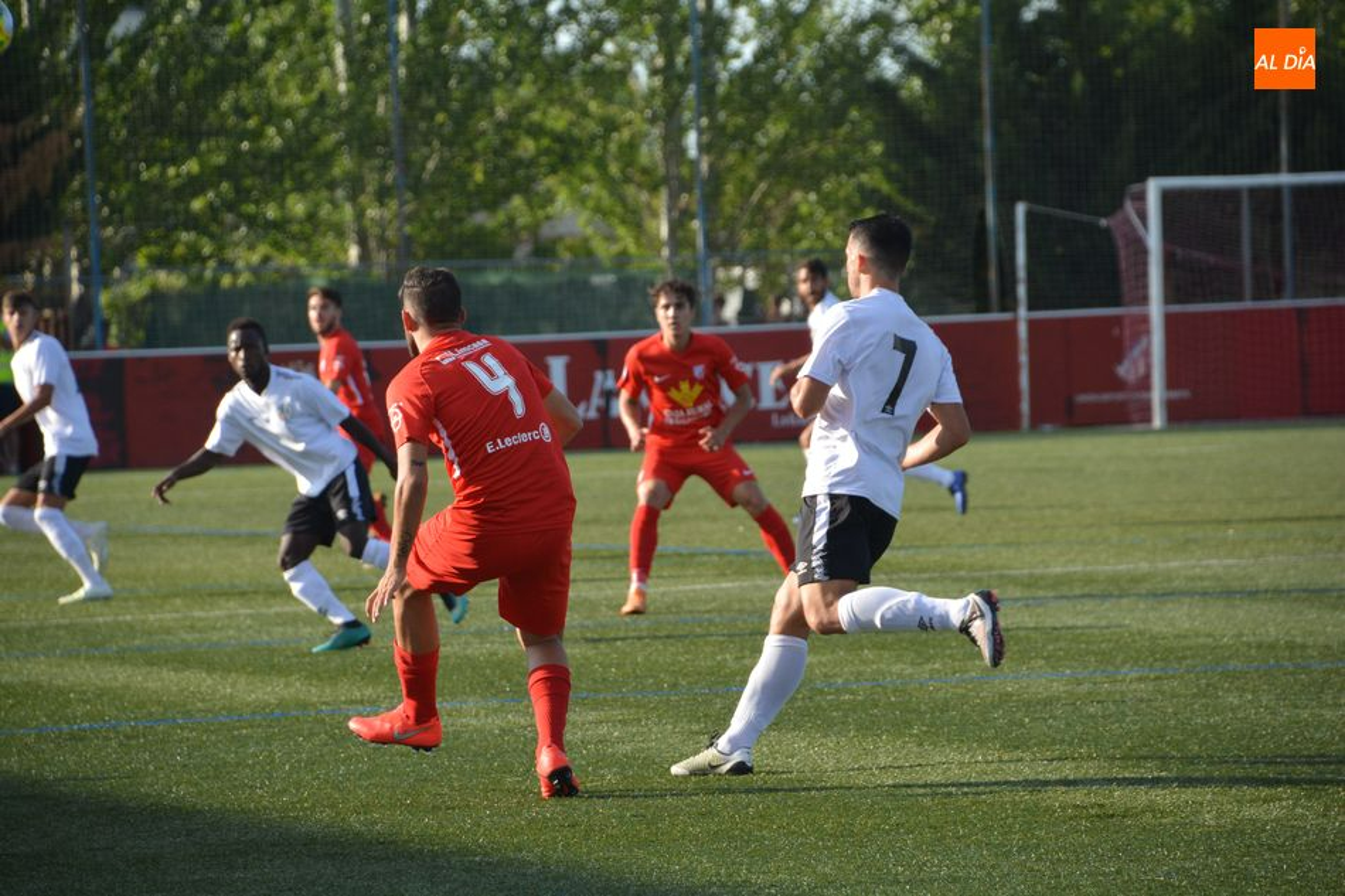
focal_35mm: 262
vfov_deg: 5.2
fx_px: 9805
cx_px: 672
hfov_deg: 7.8
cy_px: 448
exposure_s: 1/1000
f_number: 6
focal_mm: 175
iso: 500
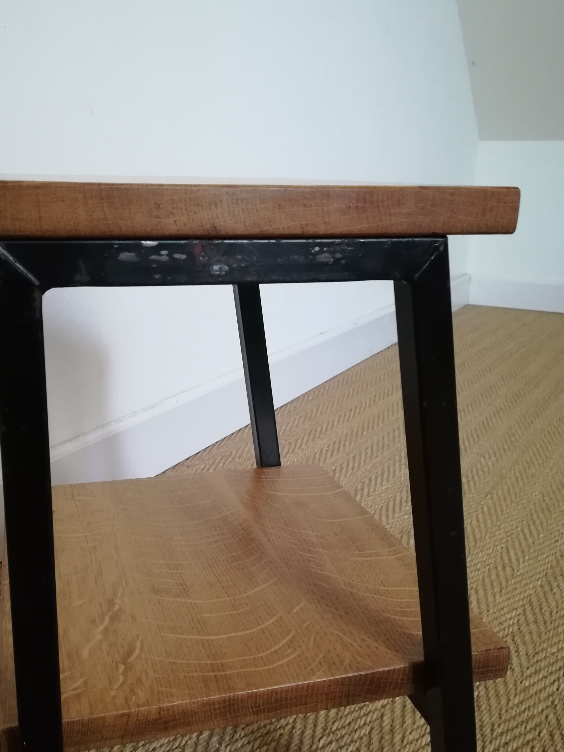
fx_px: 739
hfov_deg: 41.7
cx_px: 233
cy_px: 393
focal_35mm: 34
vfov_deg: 53.9
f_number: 2.2
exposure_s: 1/14.3
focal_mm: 3.83
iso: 640
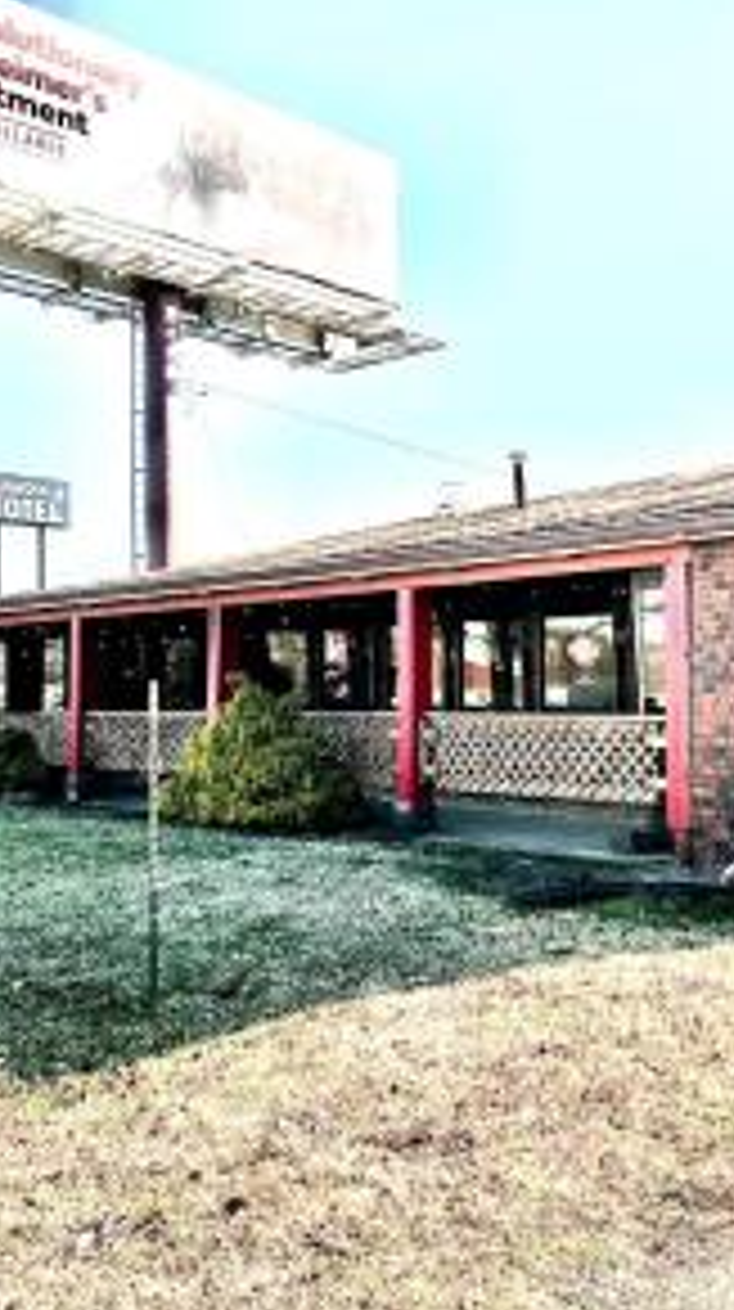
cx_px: 567
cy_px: 653
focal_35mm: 36
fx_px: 1250
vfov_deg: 55.3
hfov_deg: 32.0
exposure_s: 1/3155
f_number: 1.78
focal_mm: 6.86
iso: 80
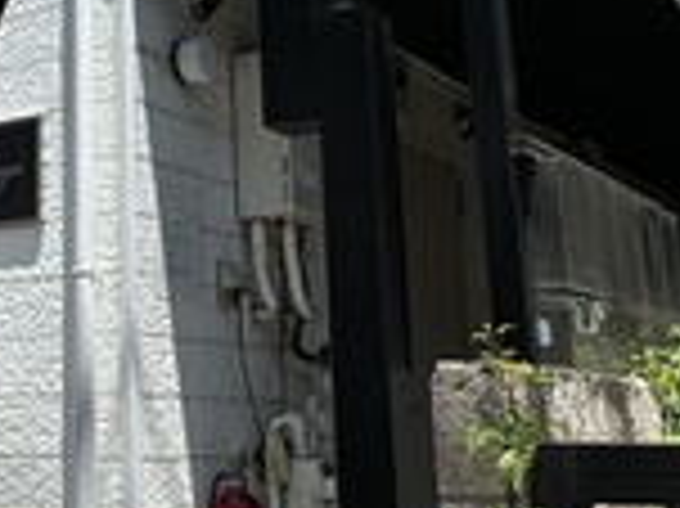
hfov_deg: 28.6
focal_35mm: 65
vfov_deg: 22.1
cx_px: 63
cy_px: 65
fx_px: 1276
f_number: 2.2
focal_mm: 2.22
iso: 40
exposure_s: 1/1880
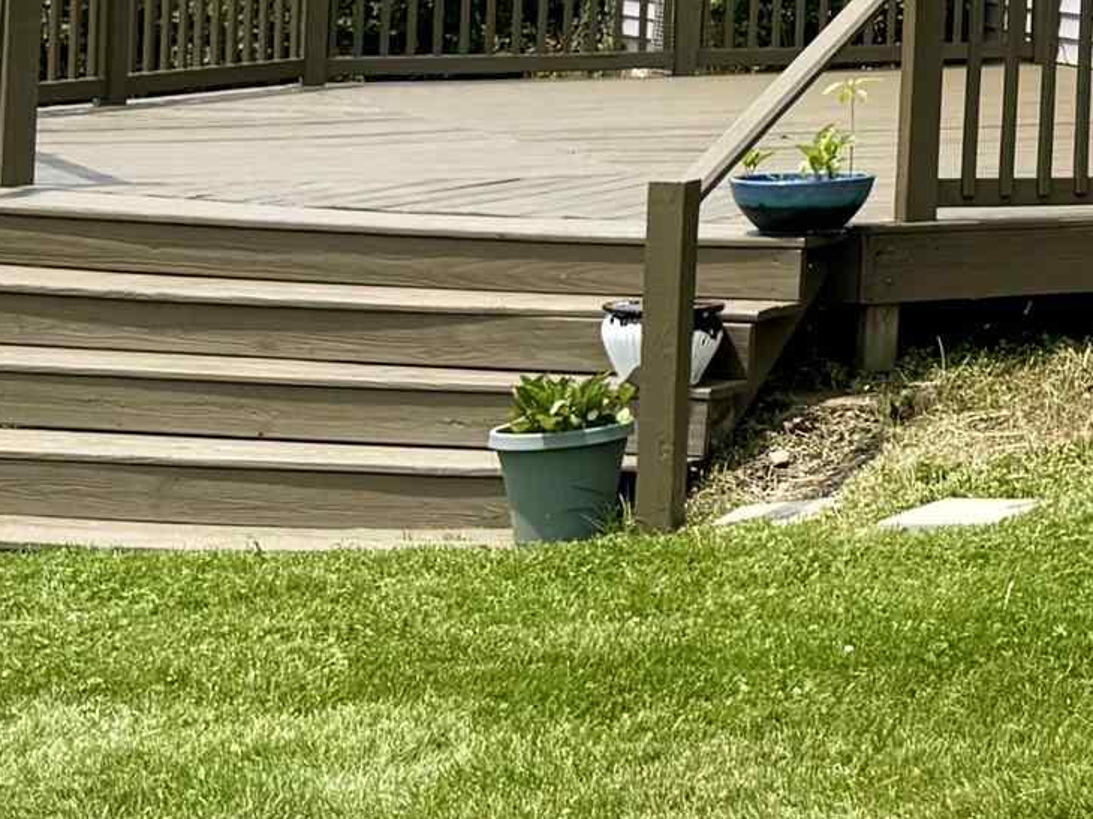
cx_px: 1669
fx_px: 3188
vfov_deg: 13.9
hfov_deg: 17.4
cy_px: -338
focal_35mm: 101
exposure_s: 1/5348
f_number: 1.78
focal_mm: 6.76
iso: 80
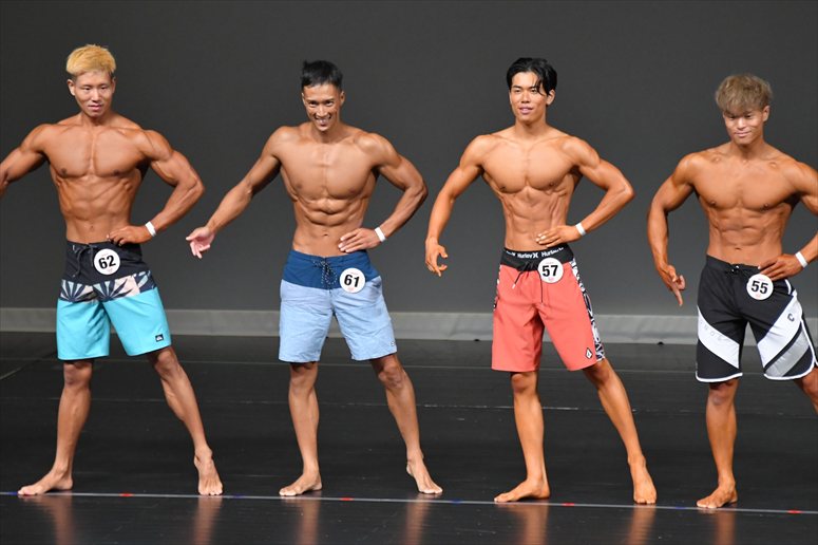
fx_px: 7154
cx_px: 409
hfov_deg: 6.5
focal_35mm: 315
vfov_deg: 4.4
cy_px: 272
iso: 4000
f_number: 5.6
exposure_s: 1/400
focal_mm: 210
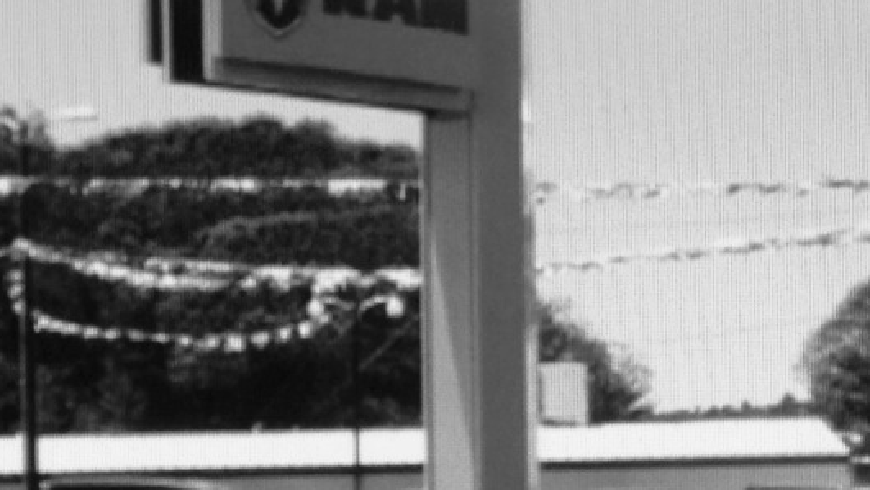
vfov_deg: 8.2
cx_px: 421
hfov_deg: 14.6
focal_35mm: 147
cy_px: 61
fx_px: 3392
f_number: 2.4
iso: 50
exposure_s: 1/20
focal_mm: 4.28
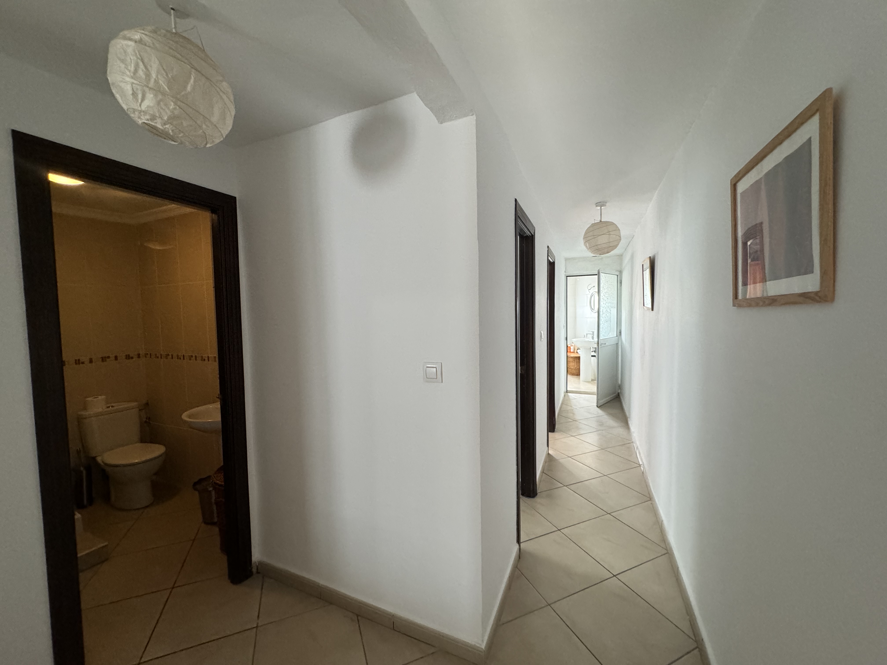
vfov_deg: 85.7
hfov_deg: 102.1
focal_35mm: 14
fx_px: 359
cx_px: 444
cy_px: 332
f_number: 2.2
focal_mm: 2.22
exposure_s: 1/100
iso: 320
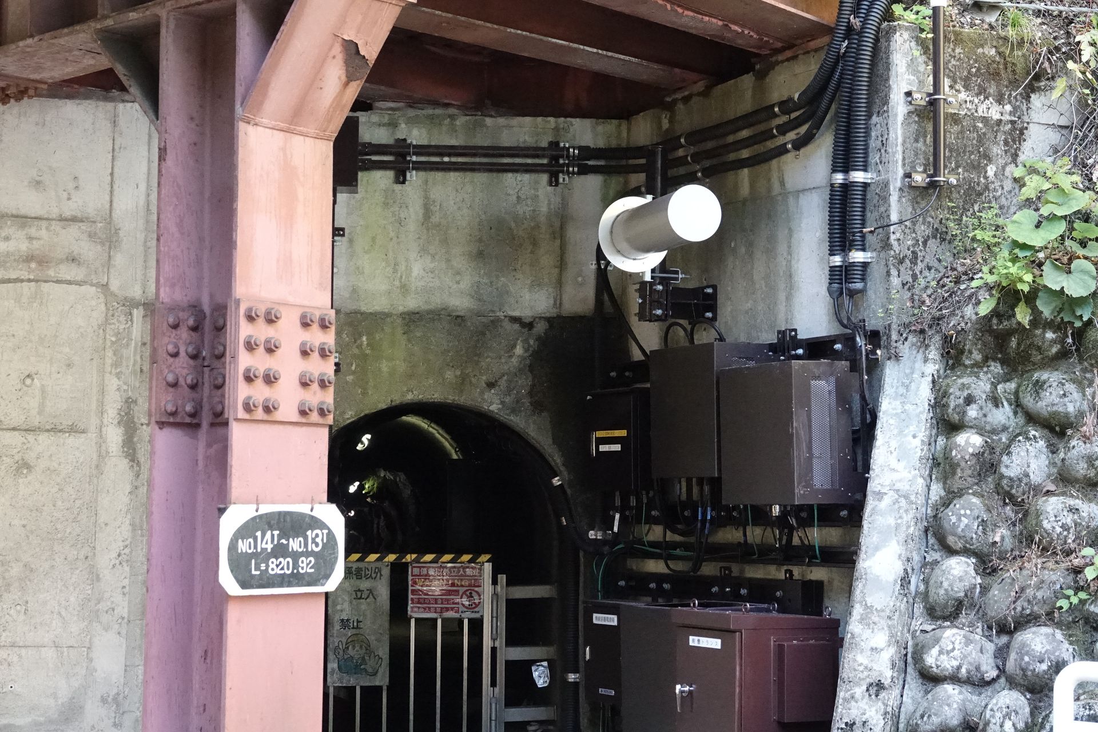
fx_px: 1921
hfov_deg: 31.9
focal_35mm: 63
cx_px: 549
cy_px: 366
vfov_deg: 21.6
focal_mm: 23.09
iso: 4000
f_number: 3.5
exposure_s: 1/320
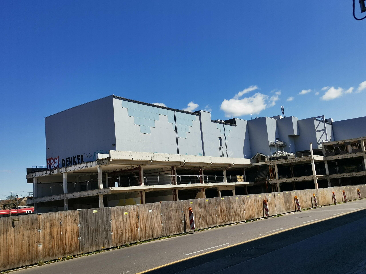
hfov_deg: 51.4
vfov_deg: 39.7
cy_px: 137
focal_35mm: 36
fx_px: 381
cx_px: 183
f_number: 1.8
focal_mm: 4.75
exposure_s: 1/2058
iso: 50
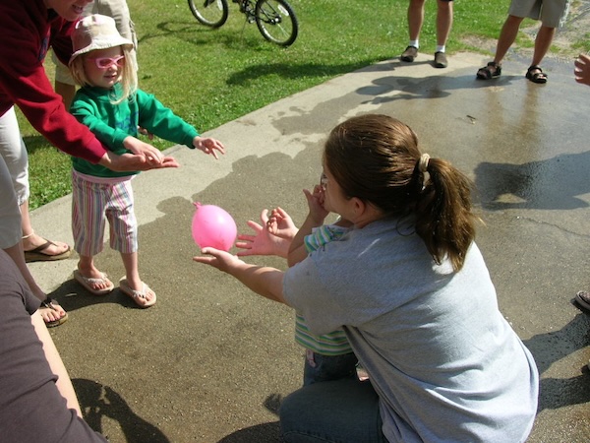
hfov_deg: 51.4
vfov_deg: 39.7
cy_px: 222
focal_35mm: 36
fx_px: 614
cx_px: 295
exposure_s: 1/561
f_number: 3.7
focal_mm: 6
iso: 50
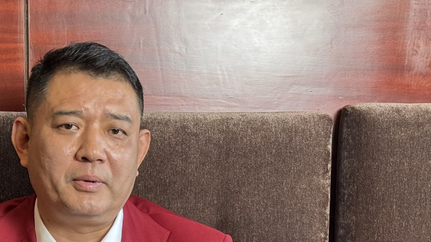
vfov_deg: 11.0
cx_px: 99
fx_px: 1223
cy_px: 329
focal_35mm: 107
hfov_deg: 19.8
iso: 200
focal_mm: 6.86
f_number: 1.78
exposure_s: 1/50
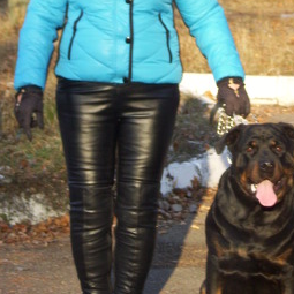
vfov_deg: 8.7
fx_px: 1922
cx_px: 182
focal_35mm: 200
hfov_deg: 8.7
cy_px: 73
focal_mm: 17.1
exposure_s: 1/100
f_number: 5.6
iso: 80
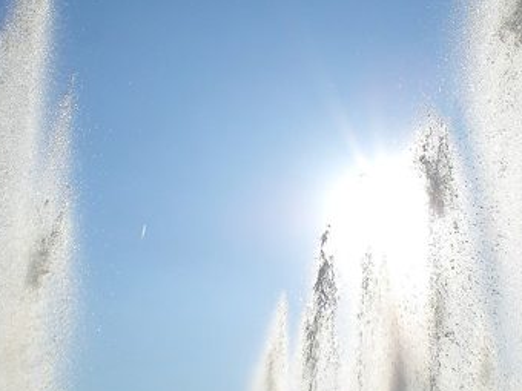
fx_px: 1010
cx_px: 368
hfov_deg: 28.7
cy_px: 167
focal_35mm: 67
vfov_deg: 21.9
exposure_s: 1/2000
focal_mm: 6.3
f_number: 4.4
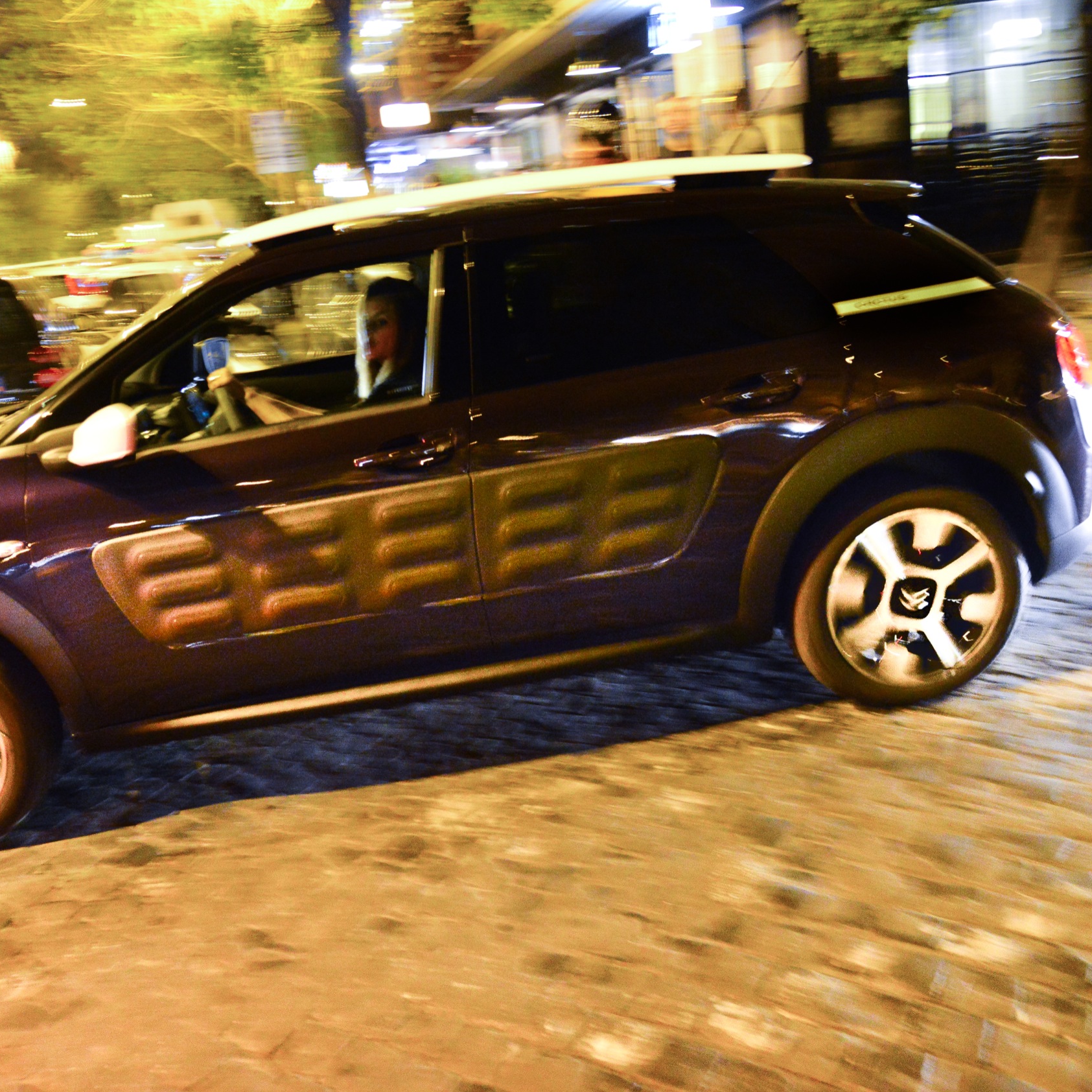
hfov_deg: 52.2
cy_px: 539
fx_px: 1106
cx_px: 440
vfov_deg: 52.5
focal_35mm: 31
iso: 6400
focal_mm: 24
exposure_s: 1/8
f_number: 4
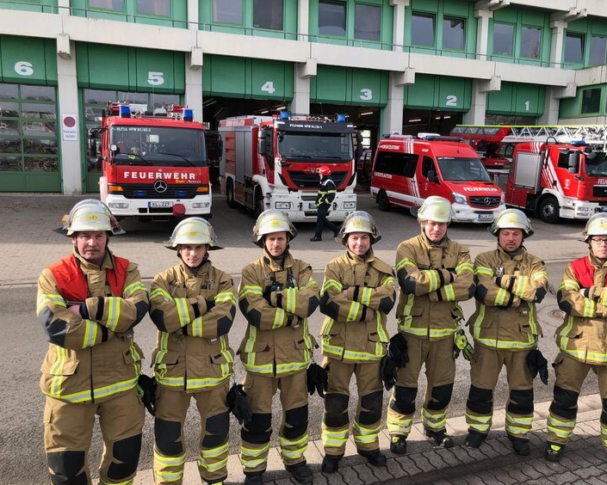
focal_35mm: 31
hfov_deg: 57.0
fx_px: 557
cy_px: 244
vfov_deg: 47.1
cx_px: 340
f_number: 1.8
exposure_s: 1/783
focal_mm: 3.99
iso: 20
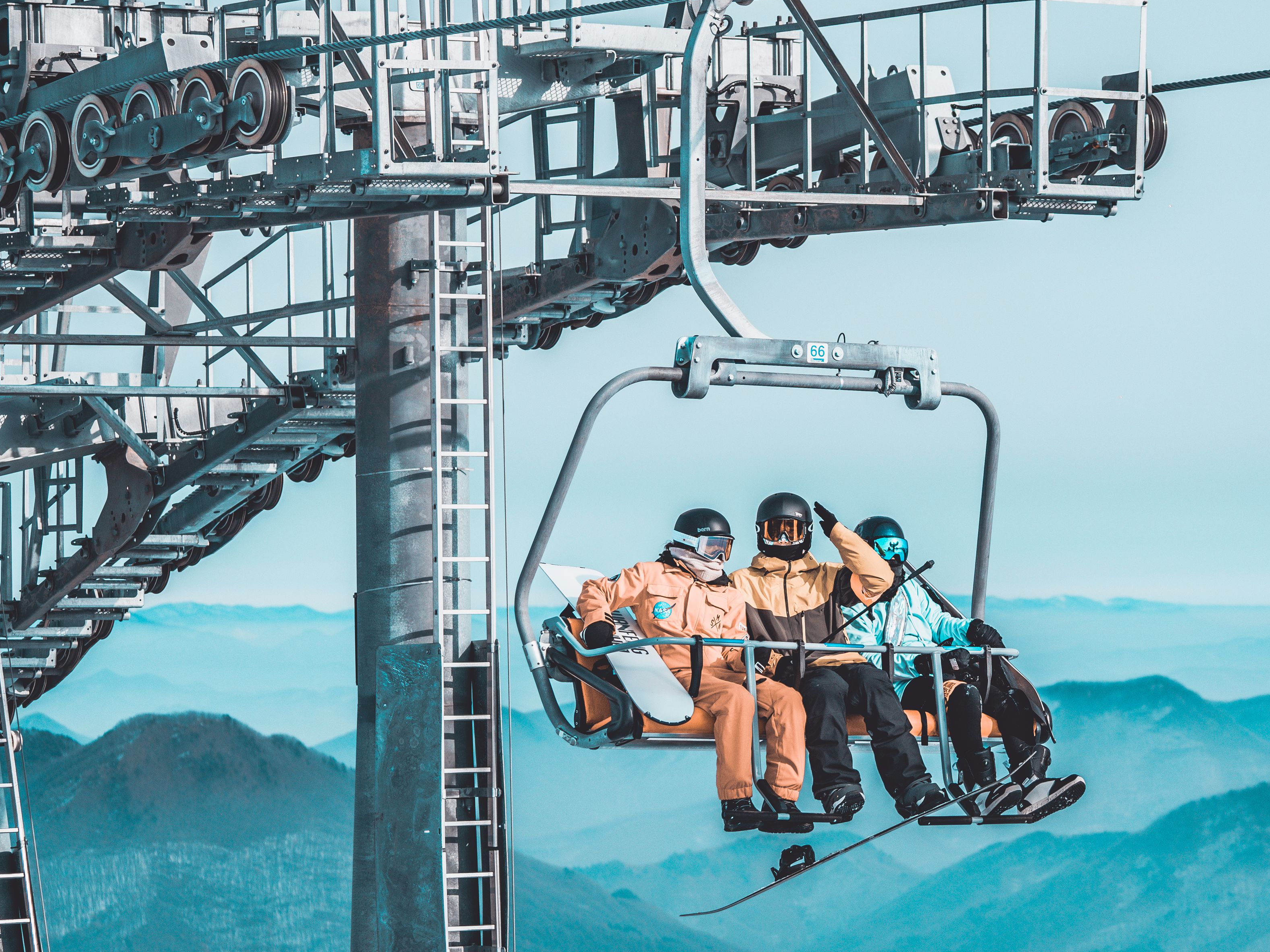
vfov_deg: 9.3
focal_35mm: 160
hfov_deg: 12.3
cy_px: 398
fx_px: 5870
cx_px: 857
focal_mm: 90
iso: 50
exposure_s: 1/1600
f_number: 4
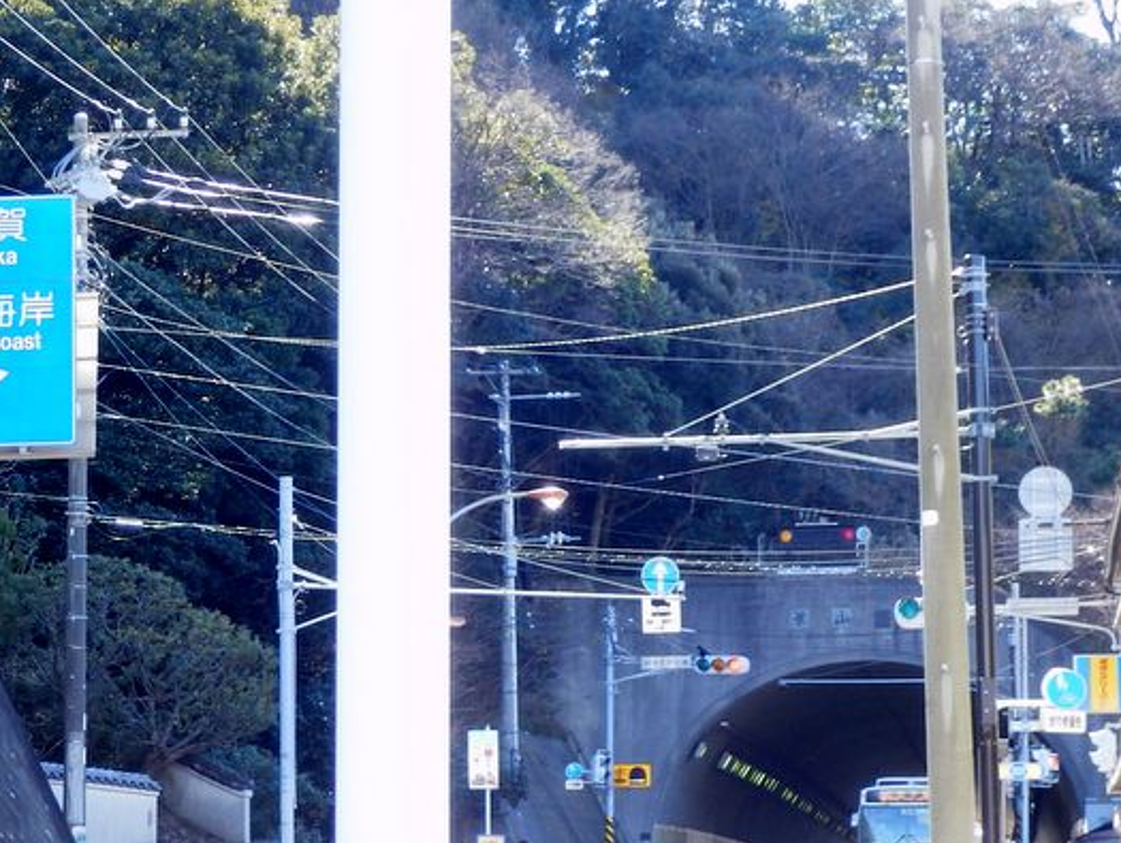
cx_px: 325
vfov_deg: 15.4
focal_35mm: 96
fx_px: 3112
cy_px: 502
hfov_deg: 20.3
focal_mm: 11.1
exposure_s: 1/60
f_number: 4.6
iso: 100
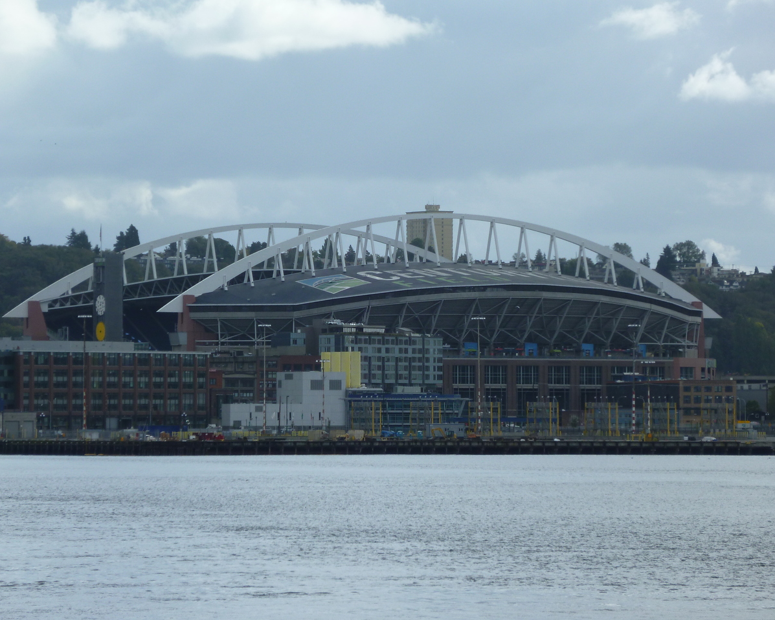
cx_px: 366
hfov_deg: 8.2
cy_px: 310
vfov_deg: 6.5
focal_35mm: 237
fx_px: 5435
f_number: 5.9
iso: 80
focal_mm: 36
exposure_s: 1/250
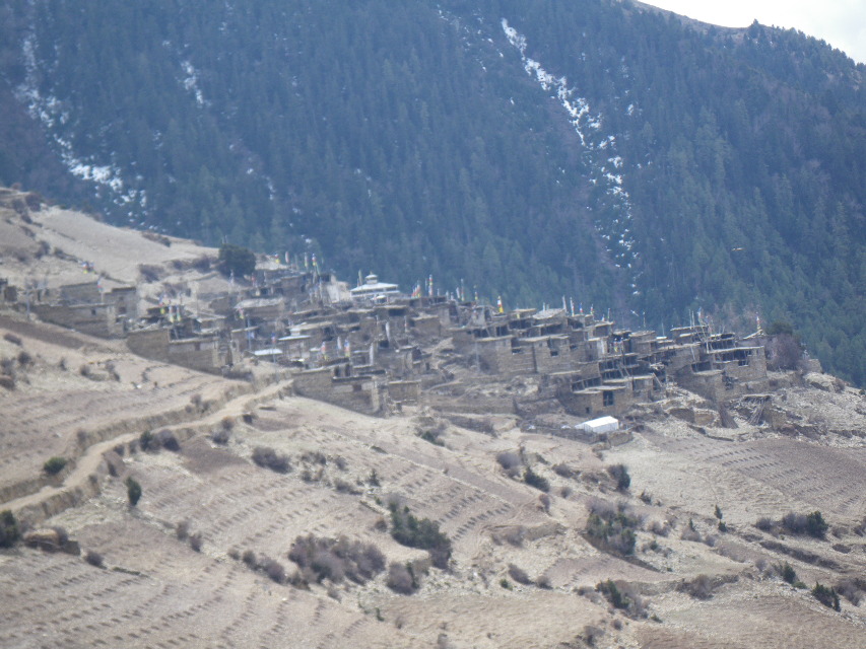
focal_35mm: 115
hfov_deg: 17.1
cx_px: 433
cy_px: 324
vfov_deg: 12.9
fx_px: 2877
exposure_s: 1/160
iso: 64
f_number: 5.2
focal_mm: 20.6
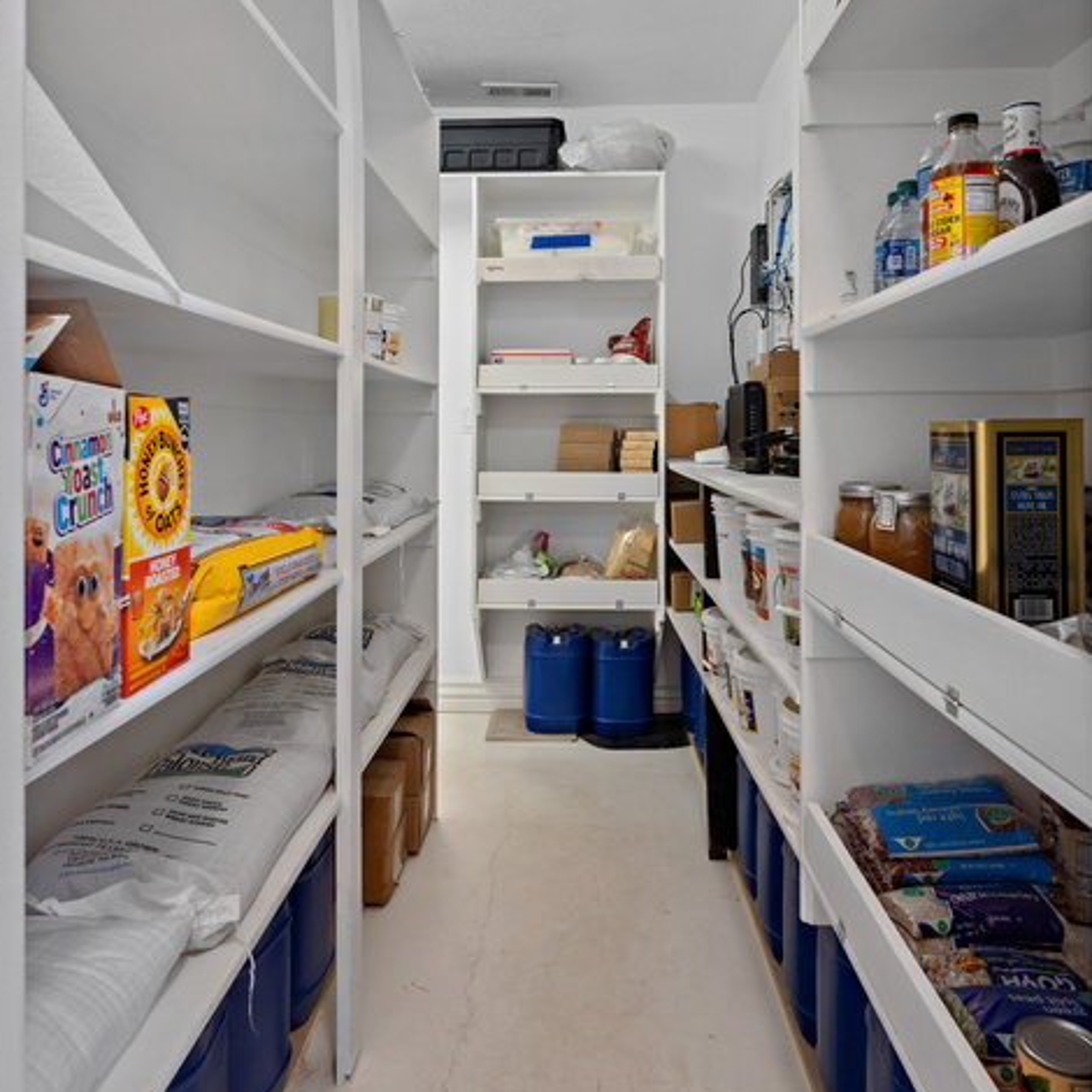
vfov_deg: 61.9
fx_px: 892
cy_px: 400
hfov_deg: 62.9
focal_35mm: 25
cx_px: 543
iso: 500
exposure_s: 1/1.67
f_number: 8
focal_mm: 18
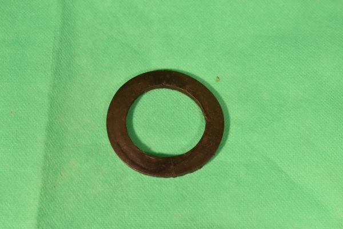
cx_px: 172
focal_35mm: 82
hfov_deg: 24.6
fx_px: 786
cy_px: 114
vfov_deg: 16.6
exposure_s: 1/100
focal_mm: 55
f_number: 8
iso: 720
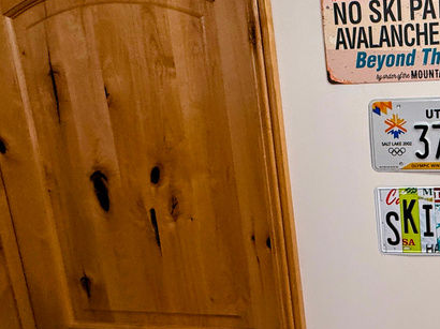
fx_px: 445
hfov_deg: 43.7
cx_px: 455
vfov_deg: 40.6
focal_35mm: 35
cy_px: 179
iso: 320
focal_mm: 2.22
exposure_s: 1/60
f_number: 2.2
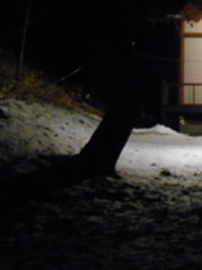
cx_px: 272
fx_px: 887
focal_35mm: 114
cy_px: 80
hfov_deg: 12.5
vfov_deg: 17.2
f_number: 3.9
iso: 800
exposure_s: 1/5
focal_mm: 7.2
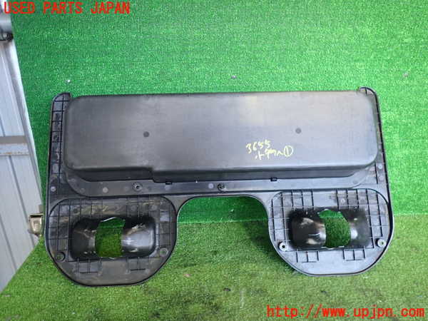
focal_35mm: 25
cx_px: 214
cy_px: 160
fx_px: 309
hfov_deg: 69.4
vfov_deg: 54.9
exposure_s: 1/40
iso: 200
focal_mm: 4.5
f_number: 2
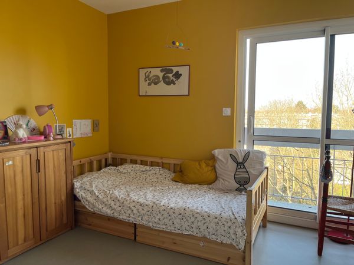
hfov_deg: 67.3
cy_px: 132
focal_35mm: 26
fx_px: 266
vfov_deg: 53.1
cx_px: 177
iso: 64
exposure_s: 1/143
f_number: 1.6
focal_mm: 5.1
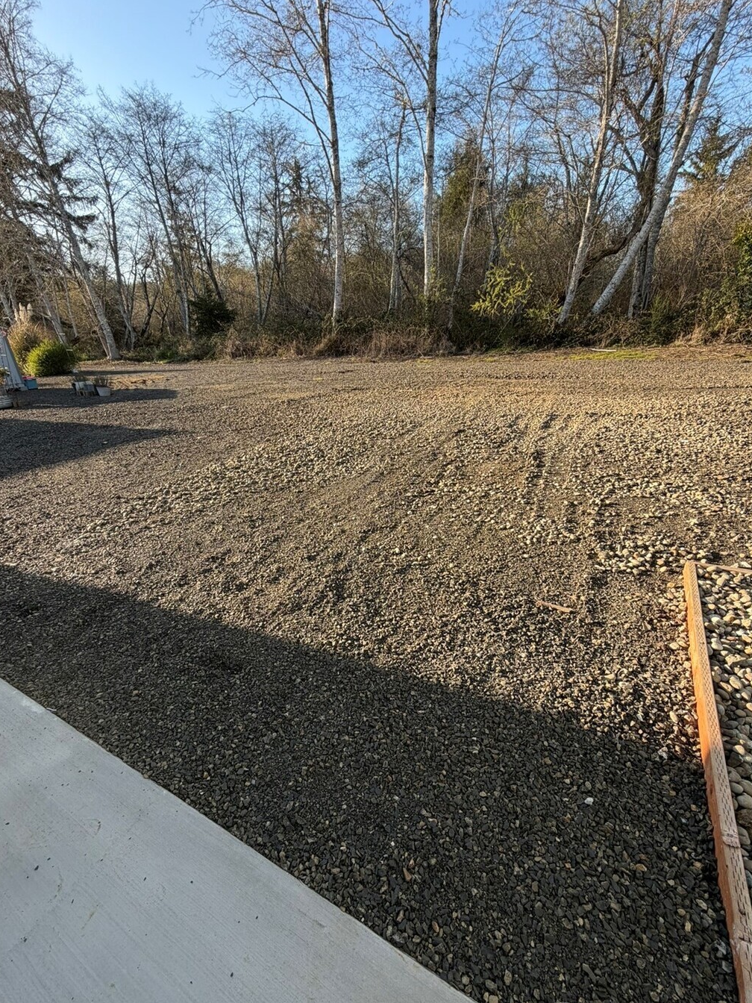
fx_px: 434
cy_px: 524
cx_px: 363
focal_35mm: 15
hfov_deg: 81.7
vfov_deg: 98.1
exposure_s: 1/374
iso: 50
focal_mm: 2.22
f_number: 2.2
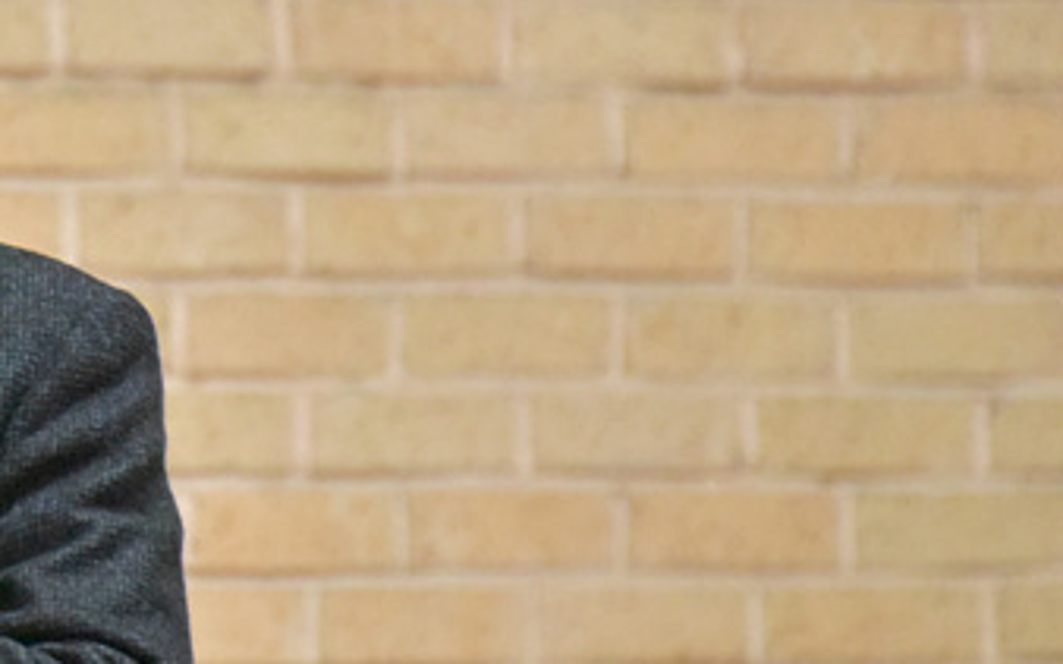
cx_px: -314
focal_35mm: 904
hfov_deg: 2.3
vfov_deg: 1.5
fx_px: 26180
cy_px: 90
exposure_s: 1/200
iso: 9000
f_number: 5.6
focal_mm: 300
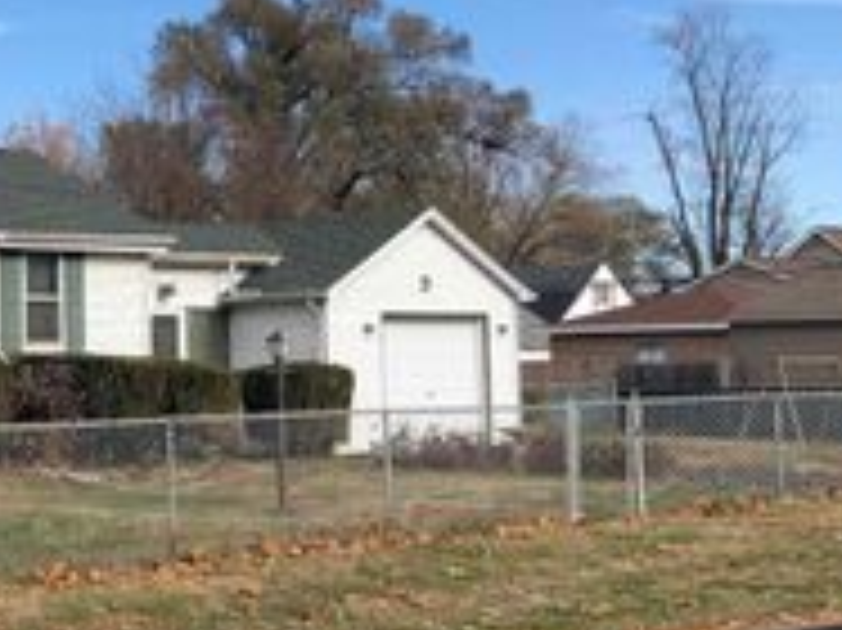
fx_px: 1823
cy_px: 317
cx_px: -126
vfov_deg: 19.6
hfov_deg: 24.0
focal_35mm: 75
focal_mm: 3.99
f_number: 1.8
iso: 20
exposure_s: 1/1715
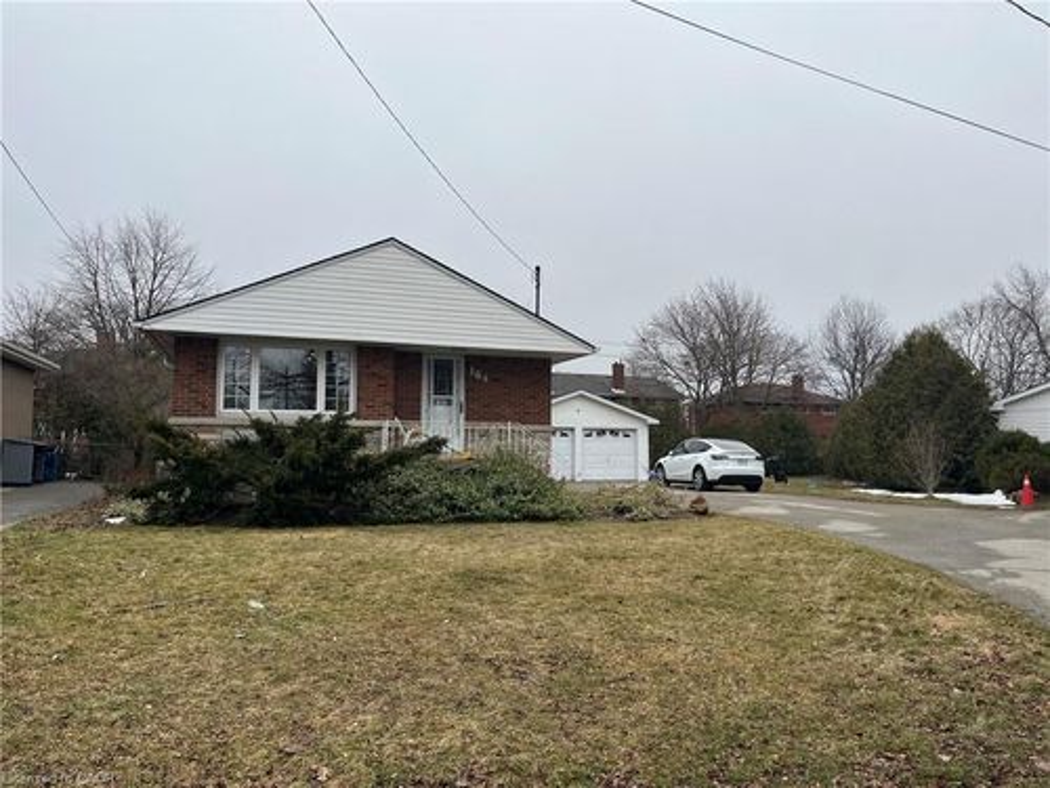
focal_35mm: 26
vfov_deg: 53.1
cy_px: 394
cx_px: 525
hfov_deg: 67.3
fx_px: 789
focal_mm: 5.1
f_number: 1.6
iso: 50
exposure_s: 1/550
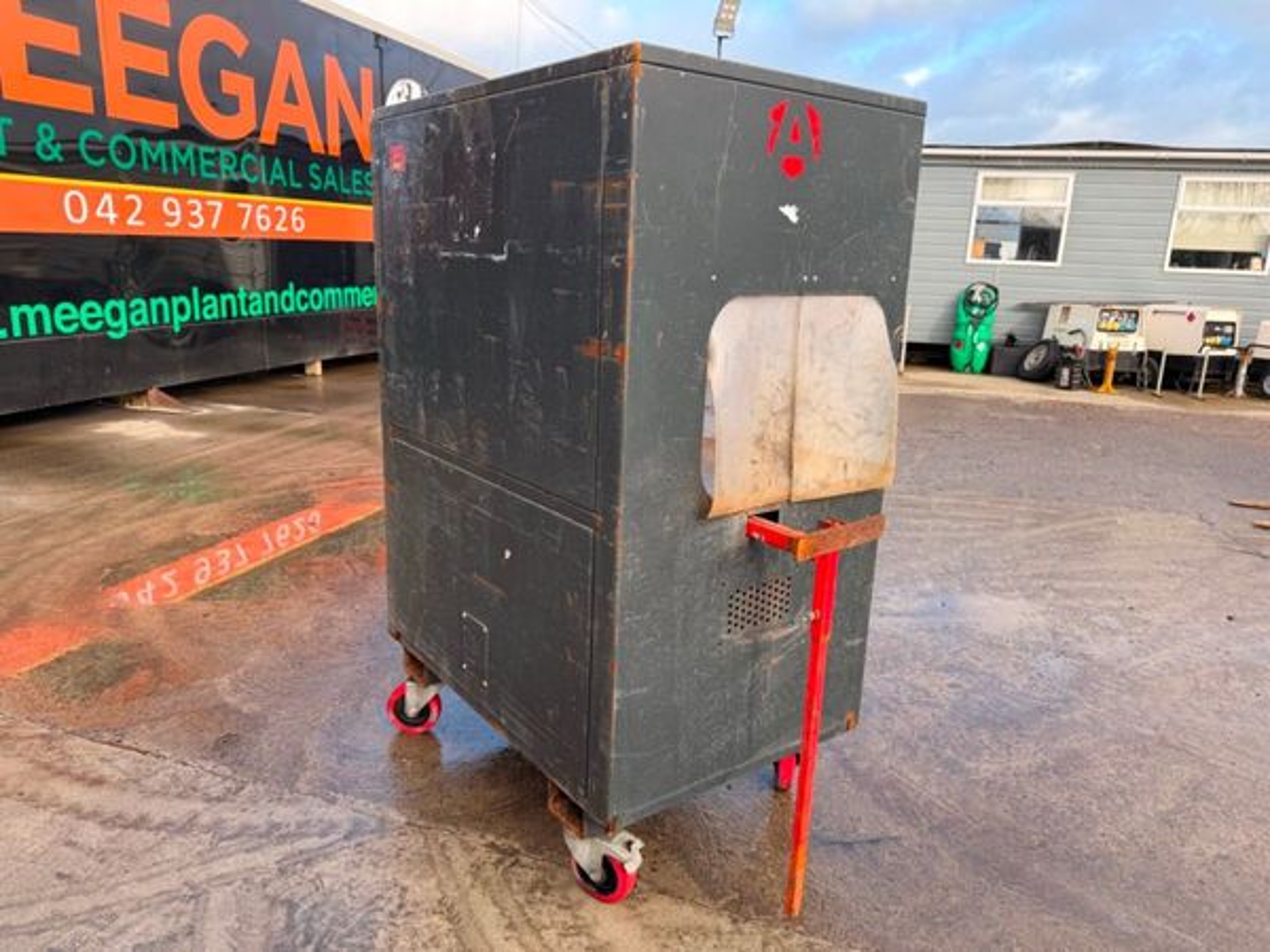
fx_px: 881
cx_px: 635
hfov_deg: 71.6
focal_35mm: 24
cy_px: 476
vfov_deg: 56.8
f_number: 1.78
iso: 80
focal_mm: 6.76
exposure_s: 1/967
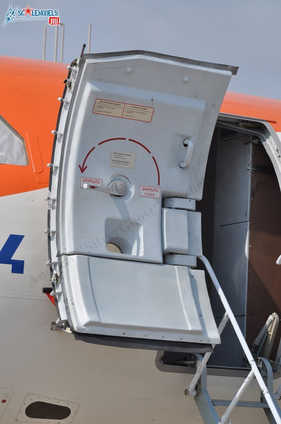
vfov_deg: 15.2
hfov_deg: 10.1
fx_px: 1585
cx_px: 140
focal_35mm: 135
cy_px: 212
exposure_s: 1/800
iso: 200
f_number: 8
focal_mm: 90
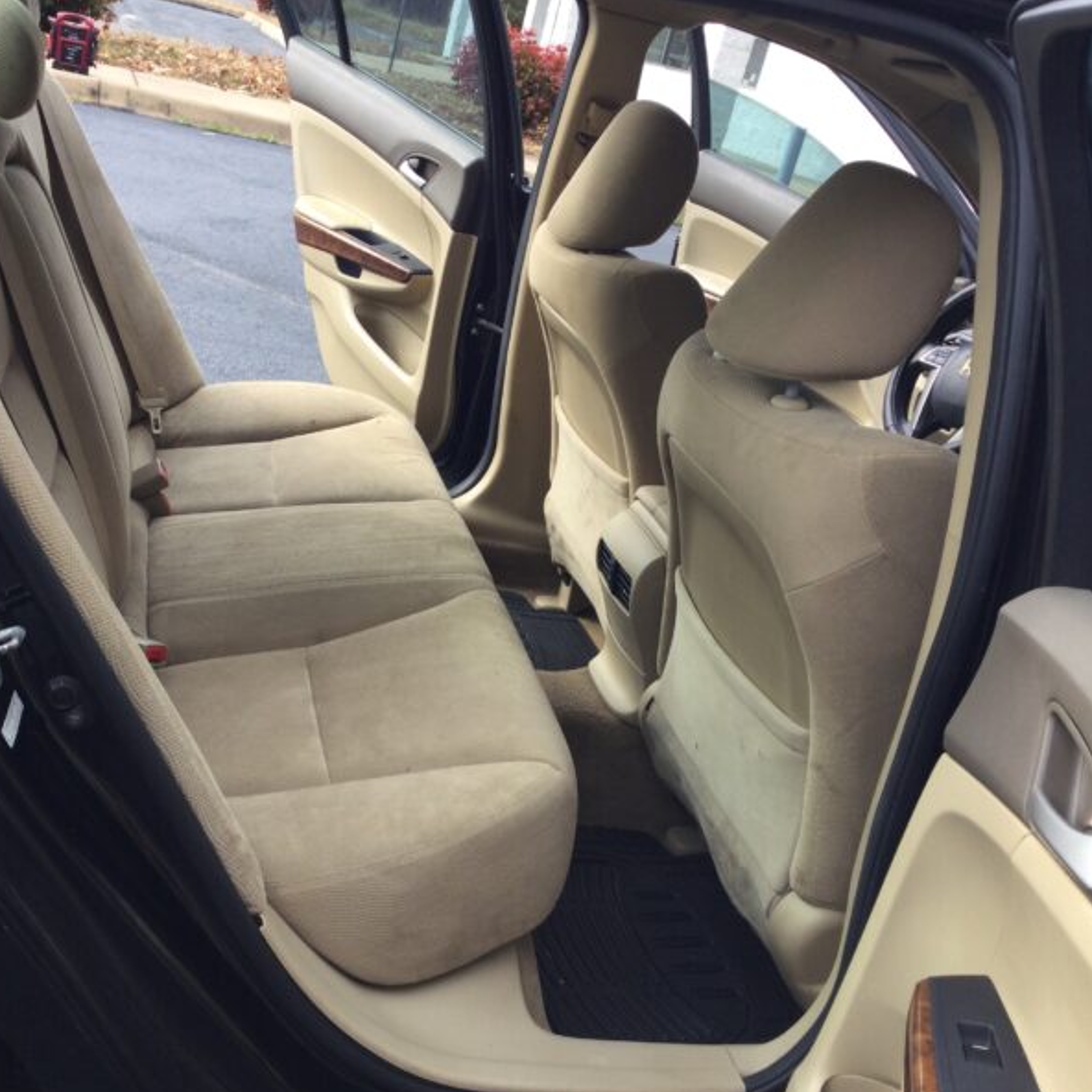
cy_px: 550
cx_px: 419
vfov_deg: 44.9
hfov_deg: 44.6
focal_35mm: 37
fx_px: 1321
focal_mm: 3.3
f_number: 2.4
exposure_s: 1/181
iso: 25
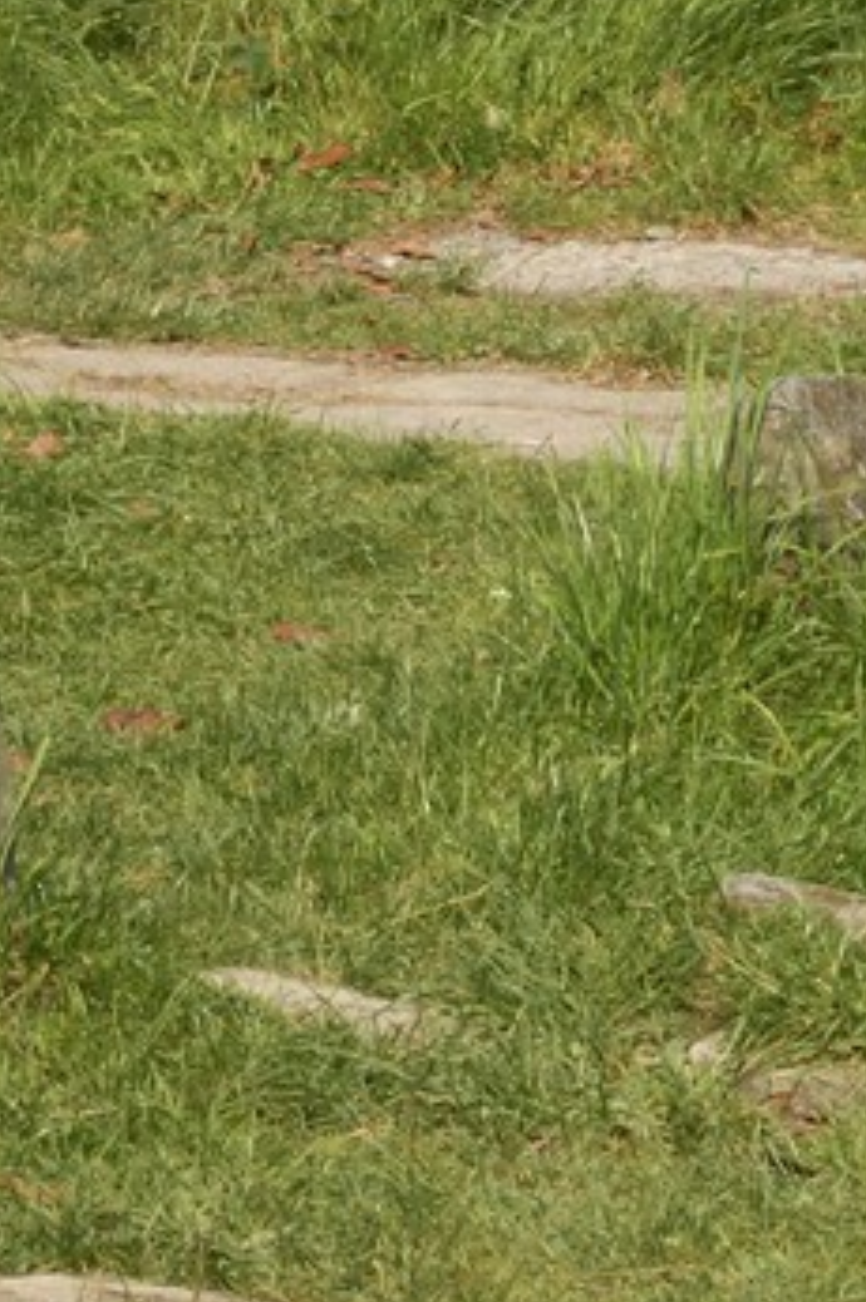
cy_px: -1498
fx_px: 7014
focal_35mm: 194
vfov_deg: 9.7
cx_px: -542
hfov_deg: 6.9
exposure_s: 1/160
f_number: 8.5
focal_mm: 28
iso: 100
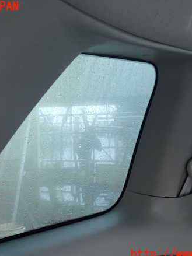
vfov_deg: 45.8
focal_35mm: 41
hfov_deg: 35.1
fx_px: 303
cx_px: 88
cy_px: 131
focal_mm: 5.4
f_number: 2.3
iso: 400
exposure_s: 1/30
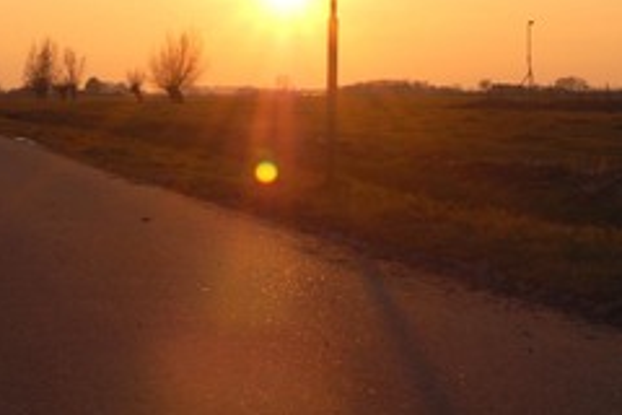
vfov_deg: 11.8
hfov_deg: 17.8
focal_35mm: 115
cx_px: 275
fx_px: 1987
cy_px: 54
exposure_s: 1/30
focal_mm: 40
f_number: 29
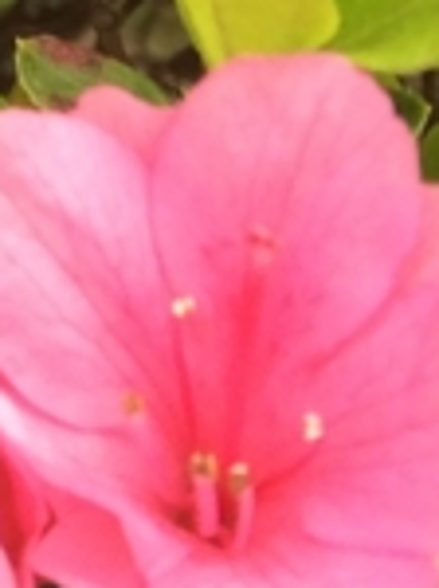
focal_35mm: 198
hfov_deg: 6.7
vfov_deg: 9.2
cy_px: -690
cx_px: -937
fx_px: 3358
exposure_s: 1/202
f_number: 2.2
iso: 32
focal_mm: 4.15
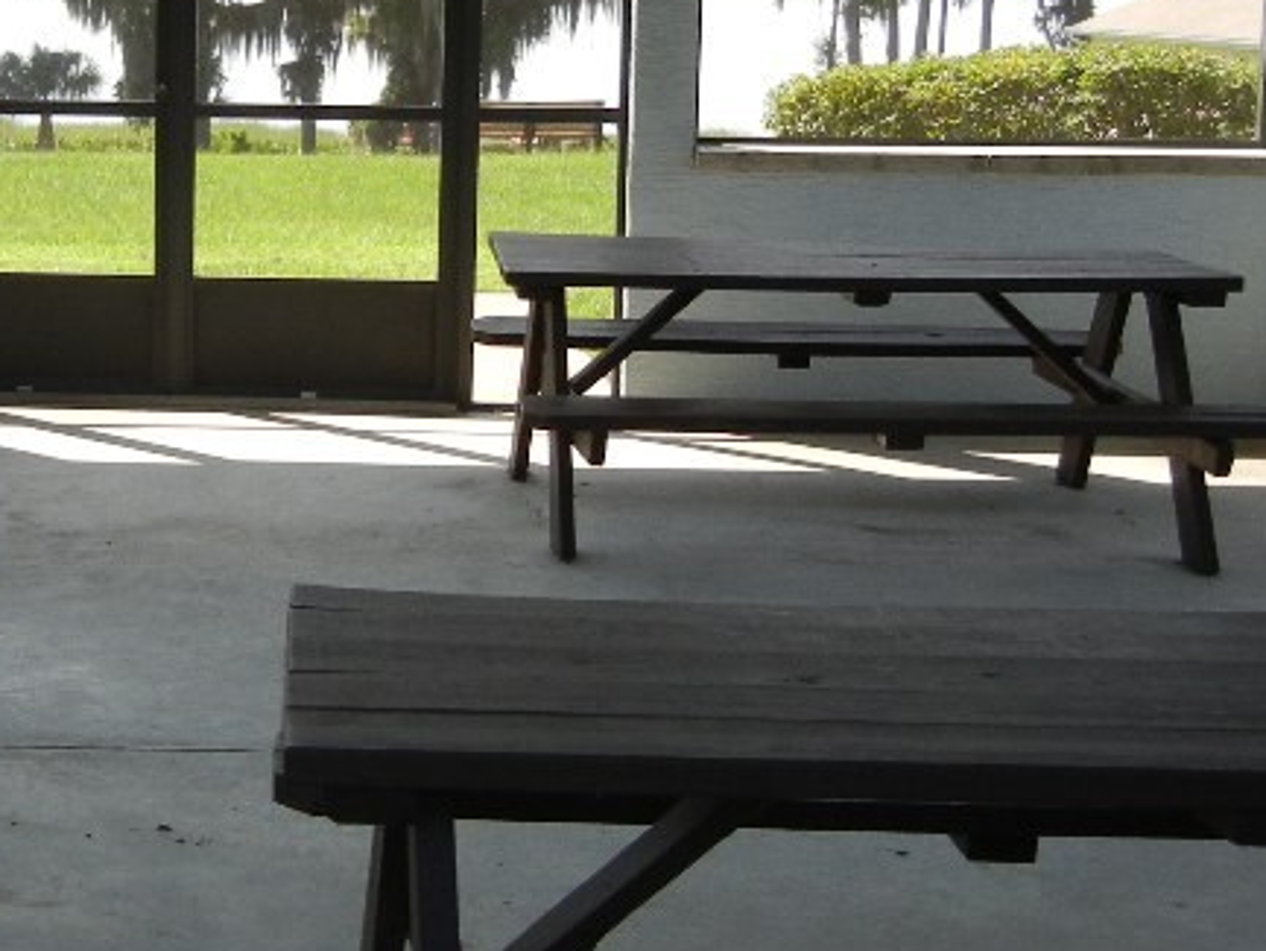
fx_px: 2597
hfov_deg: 26.7
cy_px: 331
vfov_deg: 20.7
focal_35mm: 71
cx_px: 199
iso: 160
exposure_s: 1/436
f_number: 3.5
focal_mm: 5.4
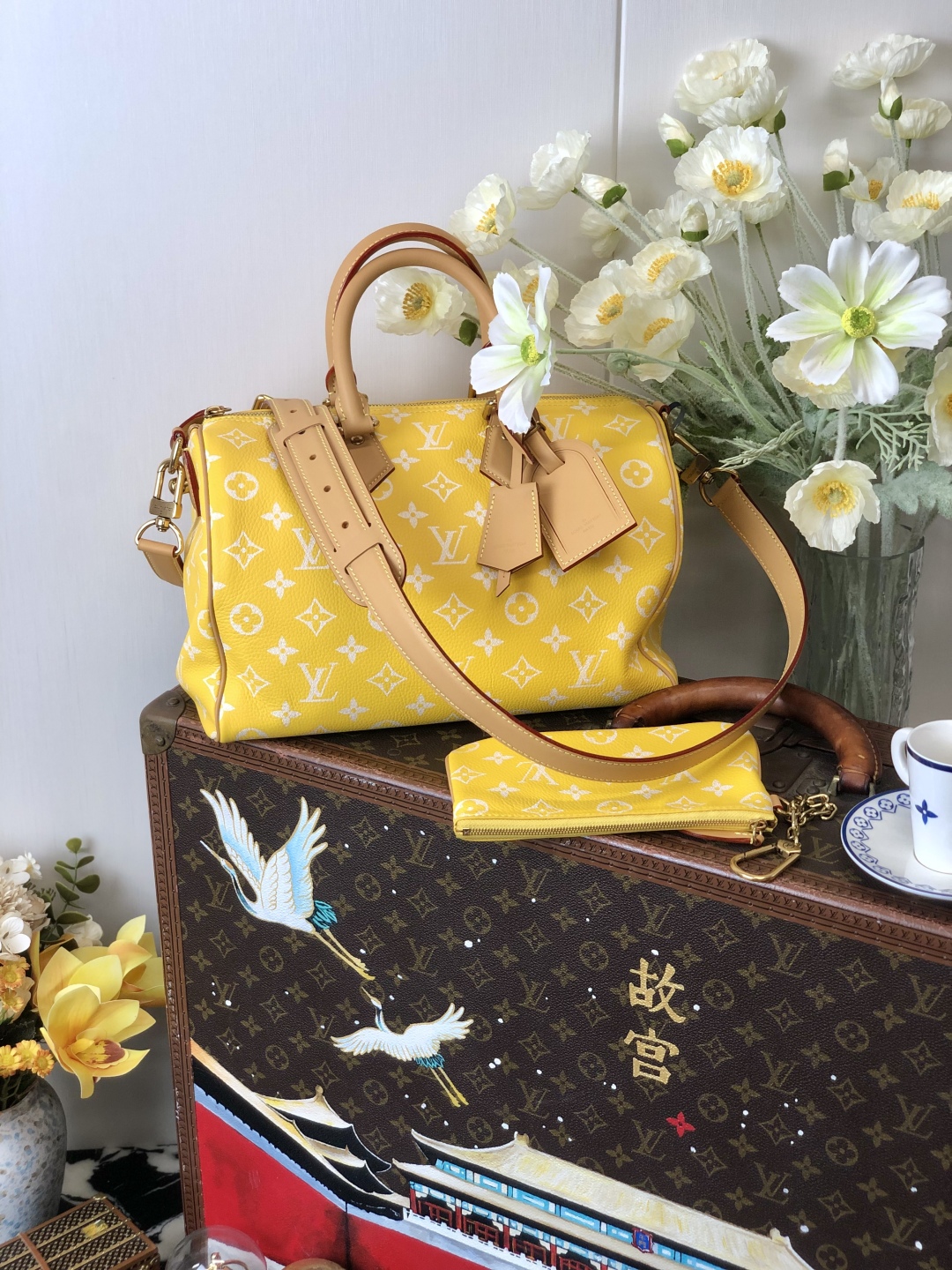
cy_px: 635
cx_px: 476
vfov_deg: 36.8
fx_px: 1907
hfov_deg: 28.0
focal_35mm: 52
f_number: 2.4
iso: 25
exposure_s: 1/50
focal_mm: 6
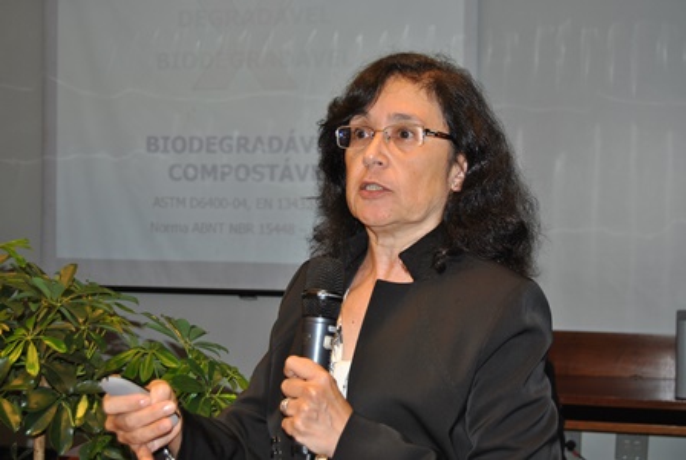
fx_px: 1202
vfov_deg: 21.6
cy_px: 230
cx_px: 343
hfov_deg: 31.9
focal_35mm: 63
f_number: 5
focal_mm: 42
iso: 200
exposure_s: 1/60
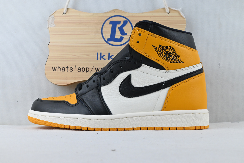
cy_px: 82
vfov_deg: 30.8
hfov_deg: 45.0
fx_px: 295
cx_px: 122
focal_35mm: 44
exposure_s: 1/160
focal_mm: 29
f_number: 10
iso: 1000
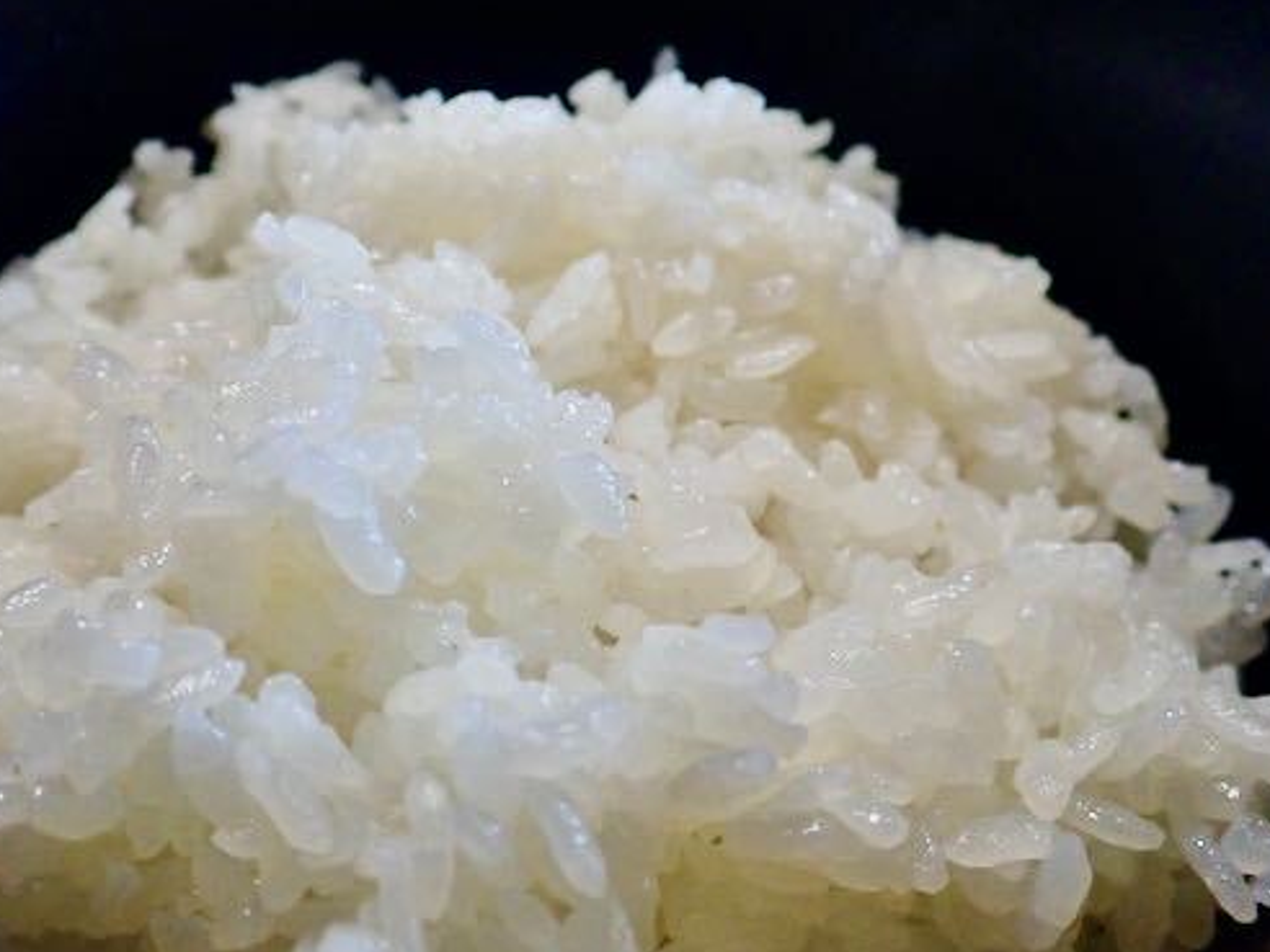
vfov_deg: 36.8
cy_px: 423
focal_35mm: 39
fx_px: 1431
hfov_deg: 47.6
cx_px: 519
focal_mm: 5.5
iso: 500
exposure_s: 1/125
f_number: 2.3
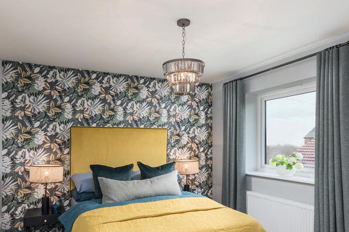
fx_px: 252
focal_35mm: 26
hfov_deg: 69.4
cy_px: 163
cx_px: 173
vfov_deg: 48.3
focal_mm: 15
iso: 200
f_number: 13
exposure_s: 1.3
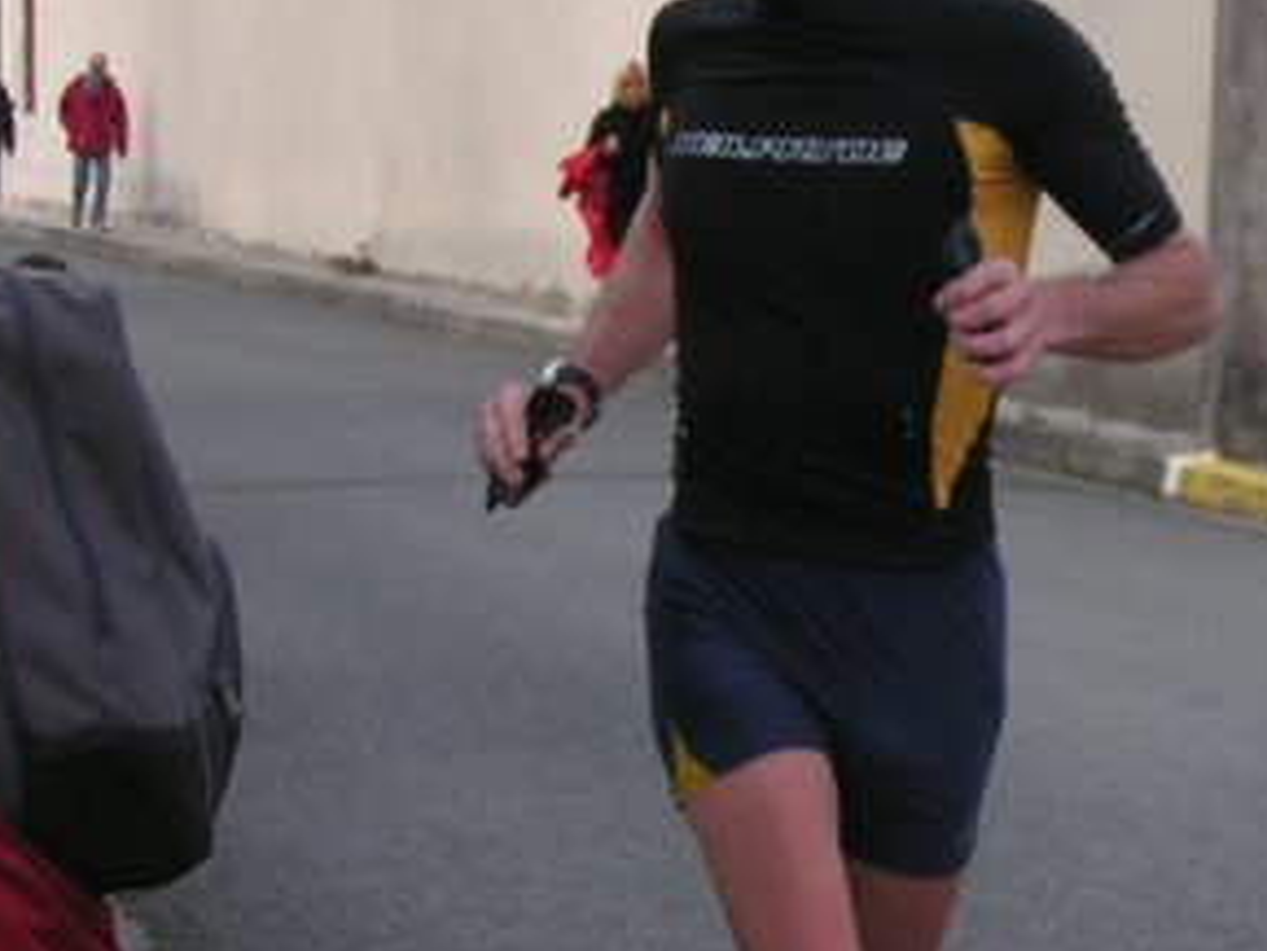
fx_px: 4211
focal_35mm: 115
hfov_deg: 16.9
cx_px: 1153
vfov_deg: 12.9
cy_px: 403
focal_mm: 8
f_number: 3.2
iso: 50
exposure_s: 1/400
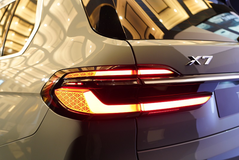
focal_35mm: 35
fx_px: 232
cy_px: 80
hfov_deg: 54.4
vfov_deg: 37.8
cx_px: 120
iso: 800
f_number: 4
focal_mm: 35
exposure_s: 1/25
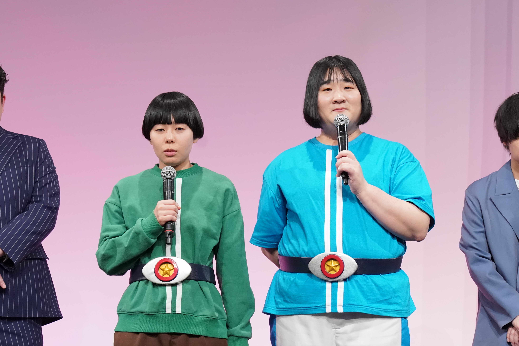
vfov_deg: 8.7
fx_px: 2263
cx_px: 260
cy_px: 173
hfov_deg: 13.1
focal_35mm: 157
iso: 5000
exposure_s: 1/200
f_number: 5.6
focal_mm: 105
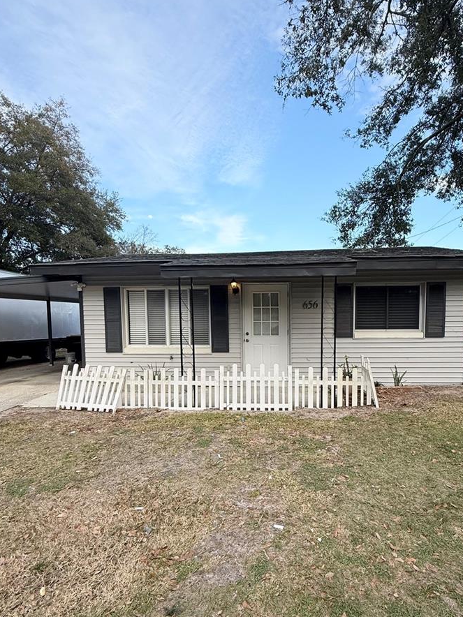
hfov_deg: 68.4
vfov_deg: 84.3
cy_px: 343
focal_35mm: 19
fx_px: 339
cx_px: 260
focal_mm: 2.22
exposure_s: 1/569
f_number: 2.2
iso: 50
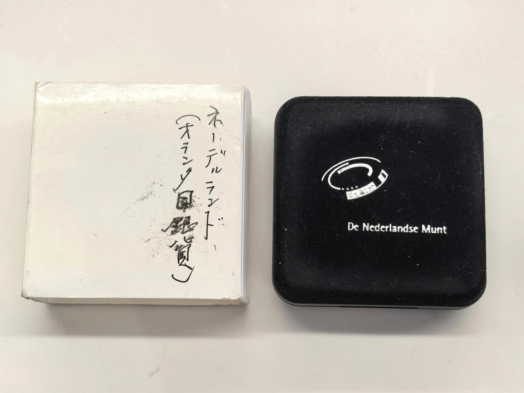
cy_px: 195
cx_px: 258
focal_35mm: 55
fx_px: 832
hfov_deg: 34.9
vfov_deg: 26.6
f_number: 2
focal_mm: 6.98
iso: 160
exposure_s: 1/100
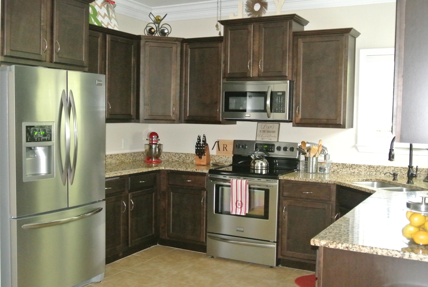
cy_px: 144
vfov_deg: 33.5
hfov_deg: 48.4
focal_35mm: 40
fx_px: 476
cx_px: 214
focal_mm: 15.1
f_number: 4.2
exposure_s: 1/60
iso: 3200
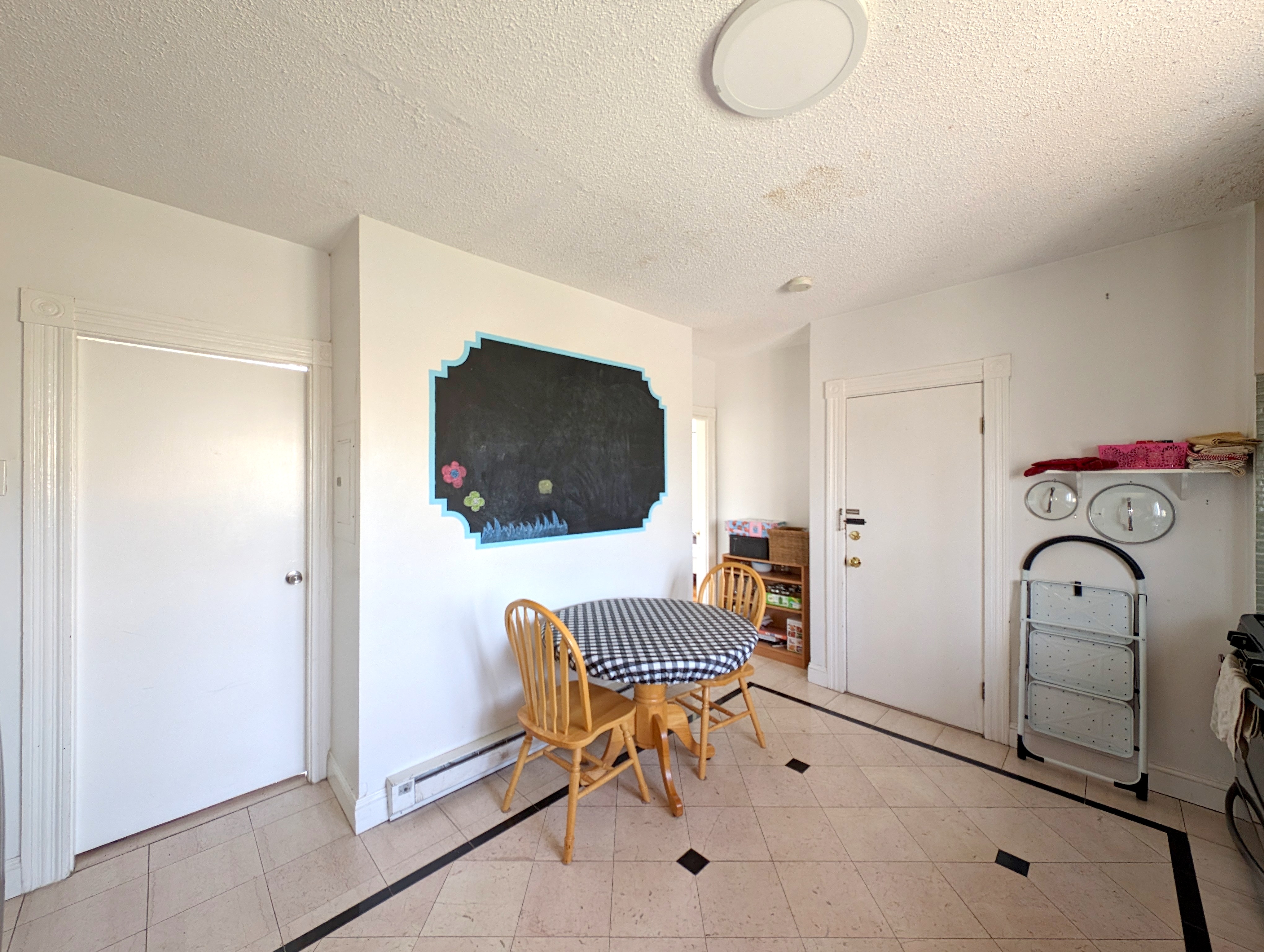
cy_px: 476
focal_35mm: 12
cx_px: 632
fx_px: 439
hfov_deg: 110.5
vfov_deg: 94.6
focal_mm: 2.23
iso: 165
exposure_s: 1/33.4
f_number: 1.95
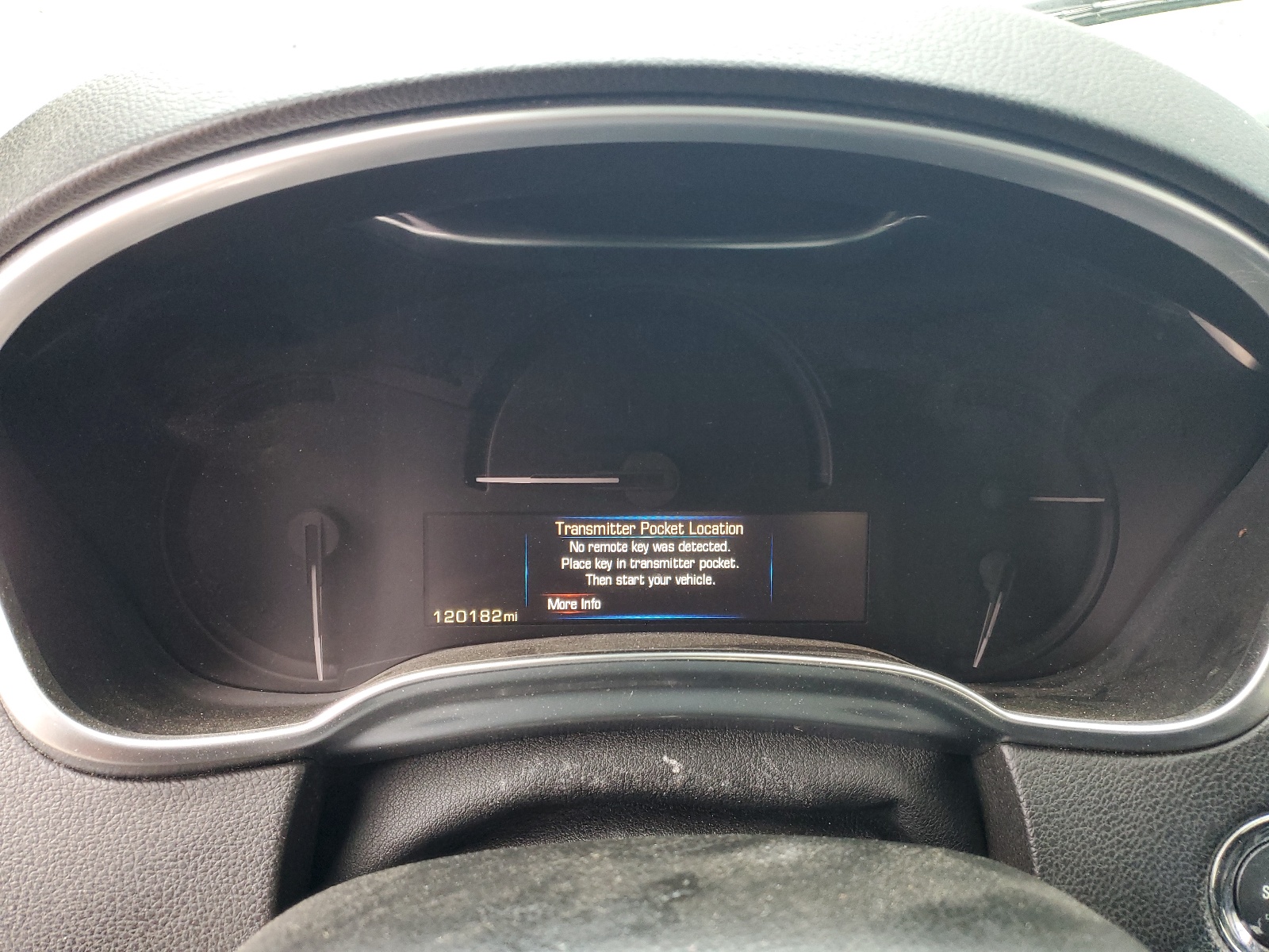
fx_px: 953
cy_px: 476
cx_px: 634
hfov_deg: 67.3
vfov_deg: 53.1
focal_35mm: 26
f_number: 1.5
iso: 161
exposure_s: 1/60.2
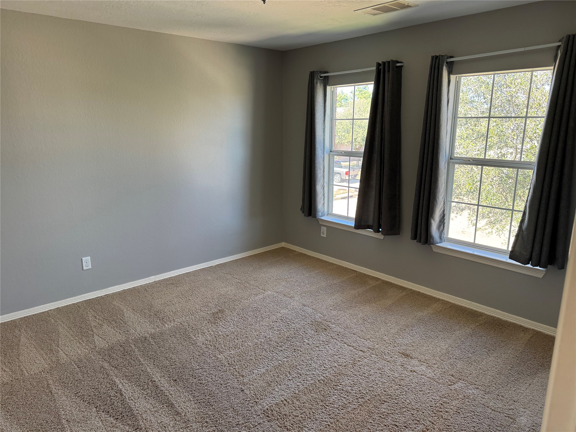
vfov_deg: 56.8
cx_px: 288
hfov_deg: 71.6
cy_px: 216
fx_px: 399
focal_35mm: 24
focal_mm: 6.76
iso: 200
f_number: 1.78
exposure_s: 1/120
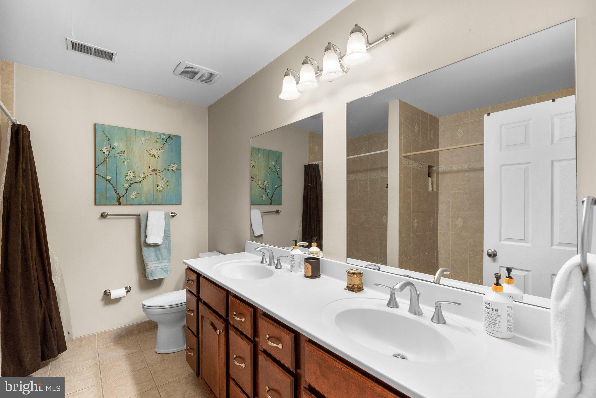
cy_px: 199
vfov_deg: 73.8
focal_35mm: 16
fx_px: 265
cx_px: 298
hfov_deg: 96.7
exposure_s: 1/10
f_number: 8
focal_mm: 16
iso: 200
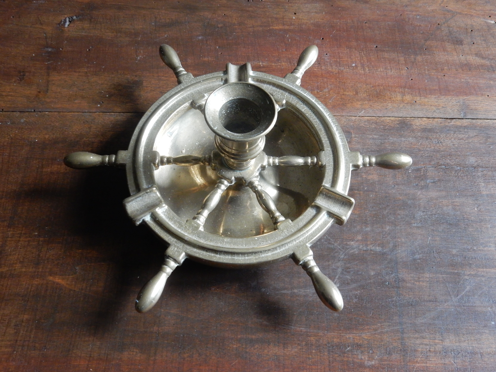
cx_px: 248
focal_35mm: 36
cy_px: 186
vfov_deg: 39.7
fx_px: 516
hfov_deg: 51.4
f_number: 4
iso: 400
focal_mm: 6.4
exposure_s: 1/30
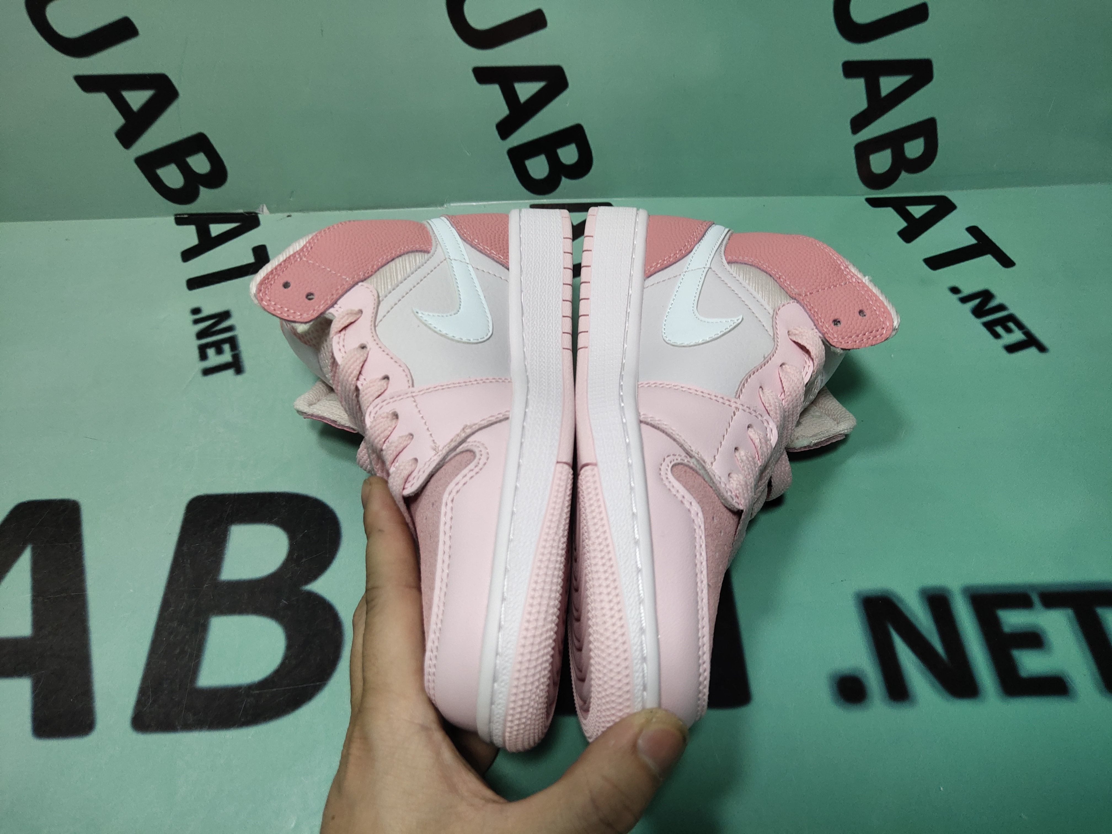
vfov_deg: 46.8
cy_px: 417
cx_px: 556
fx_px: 964
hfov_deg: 60.0
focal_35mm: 30
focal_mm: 4.35
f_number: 1.79
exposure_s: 1/100
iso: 61
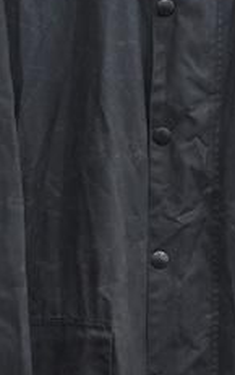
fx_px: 1287
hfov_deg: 10.4
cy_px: 170
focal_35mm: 126
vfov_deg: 16.5
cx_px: 172
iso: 4000
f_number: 6.3
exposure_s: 1/80
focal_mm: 38
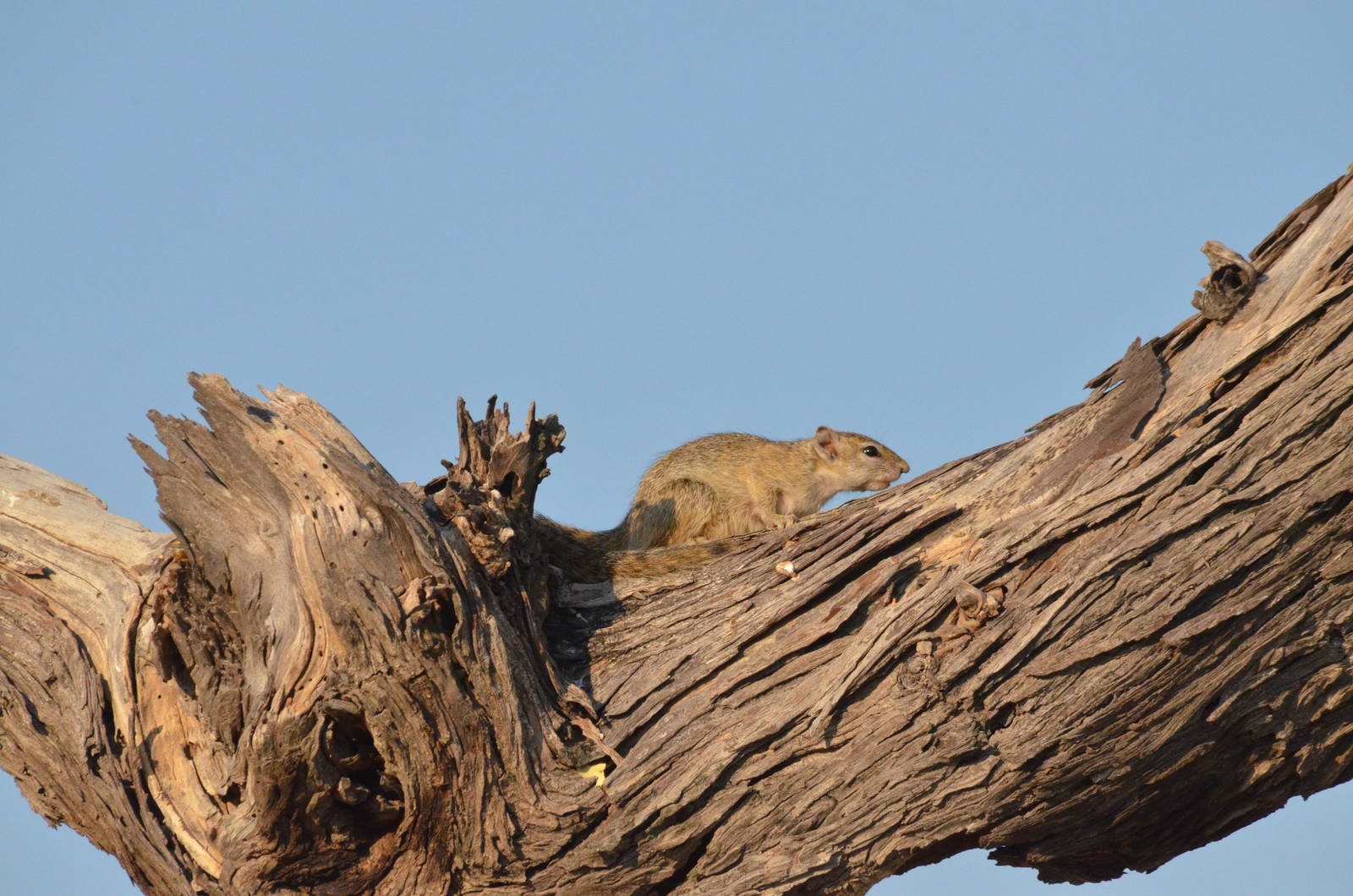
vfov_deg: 1.8
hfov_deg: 2.8
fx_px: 28131
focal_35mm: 750
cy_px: 448
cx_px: 676
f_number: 13
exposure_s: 1/2500
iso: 2500
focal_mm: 500
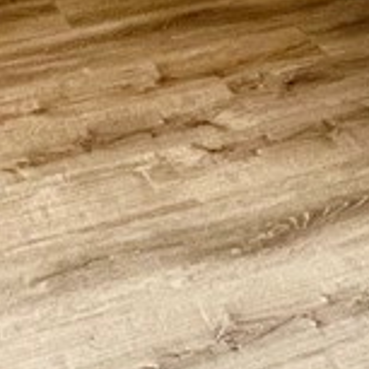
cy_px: -338
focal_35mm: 77
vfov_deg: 17.3
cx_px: 191
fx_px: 929
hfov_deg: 22.5
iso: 200
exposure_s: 1/60
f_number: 1.8
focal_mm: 1.57
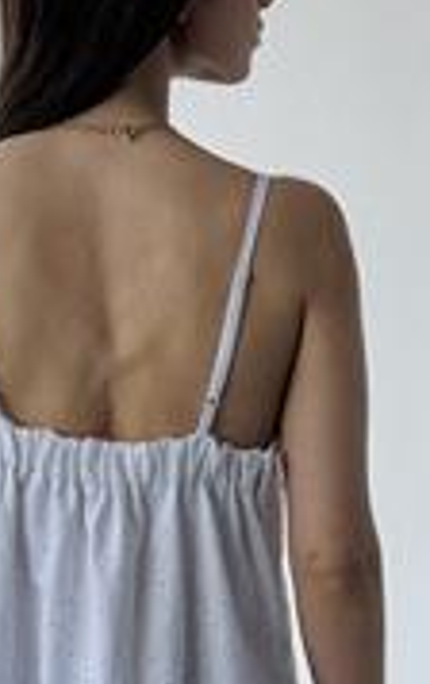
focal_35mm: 152
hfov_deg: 8.7
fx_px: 2836
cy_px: 636
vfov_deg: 13.6
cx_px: 288
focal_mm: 6.76
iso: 64
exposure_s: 1/454
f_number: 1.78
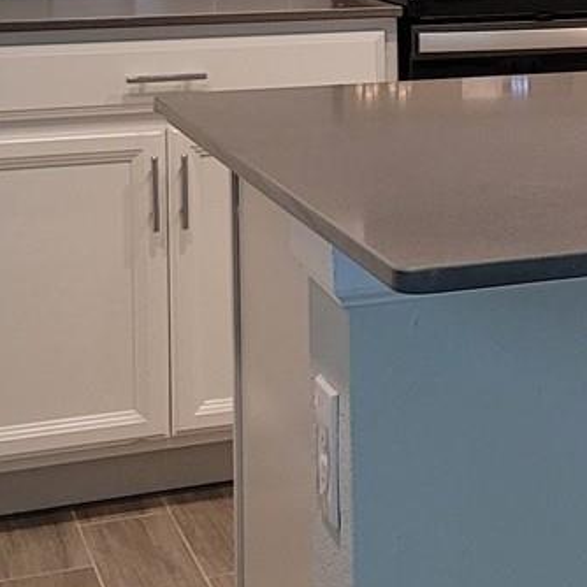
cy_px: -54
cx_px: 940
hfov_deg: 15.0
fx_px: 2034
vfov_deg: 16.0
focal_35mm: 106
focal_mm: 7
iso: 250
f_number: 1.8
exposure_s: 1/119
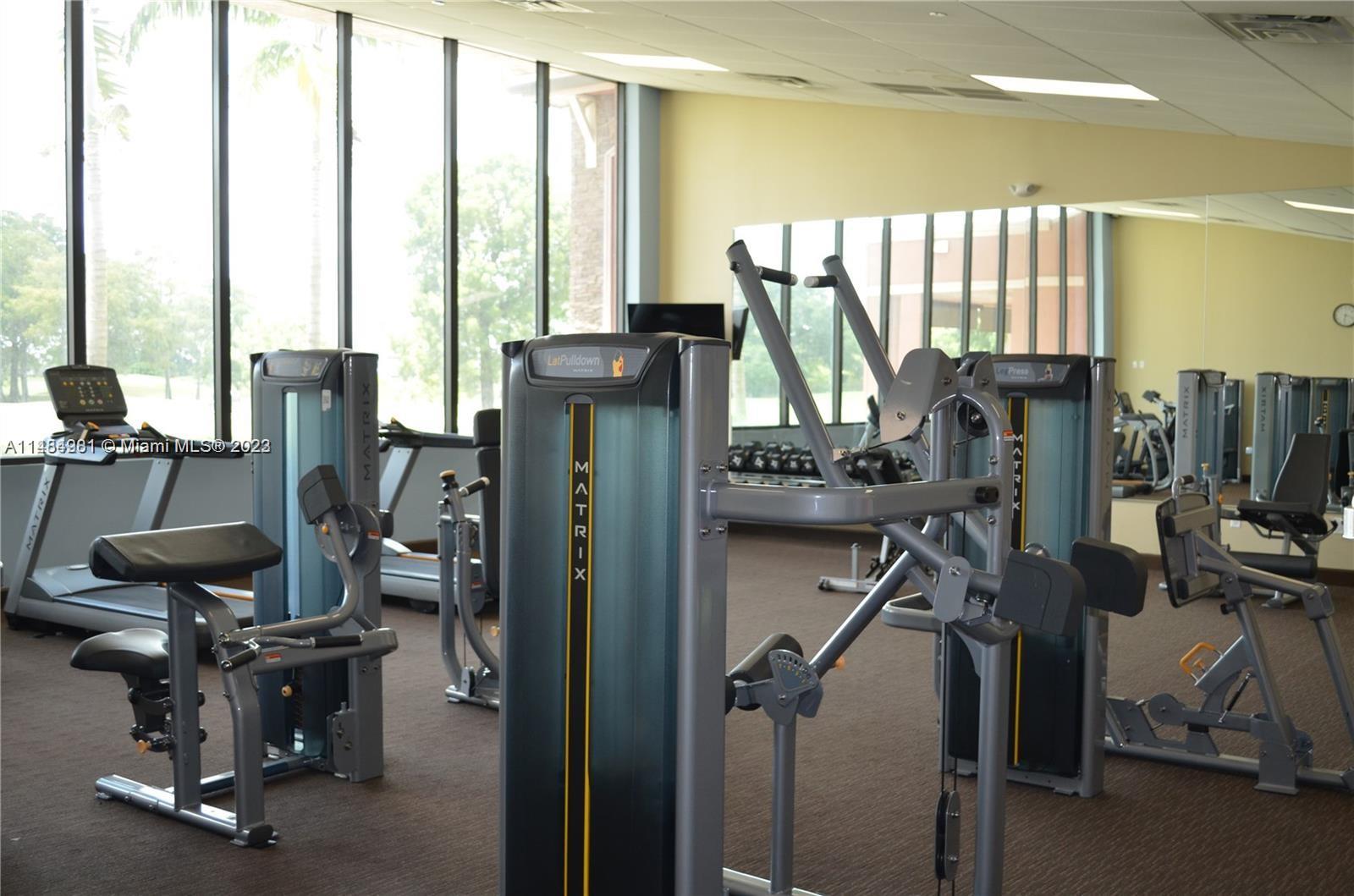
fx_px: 1351
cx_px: 677
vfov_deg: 36.7
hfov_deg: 53.2
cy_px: 448
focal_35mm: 36
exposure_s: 1/125
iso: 400
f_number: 4
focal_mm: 24
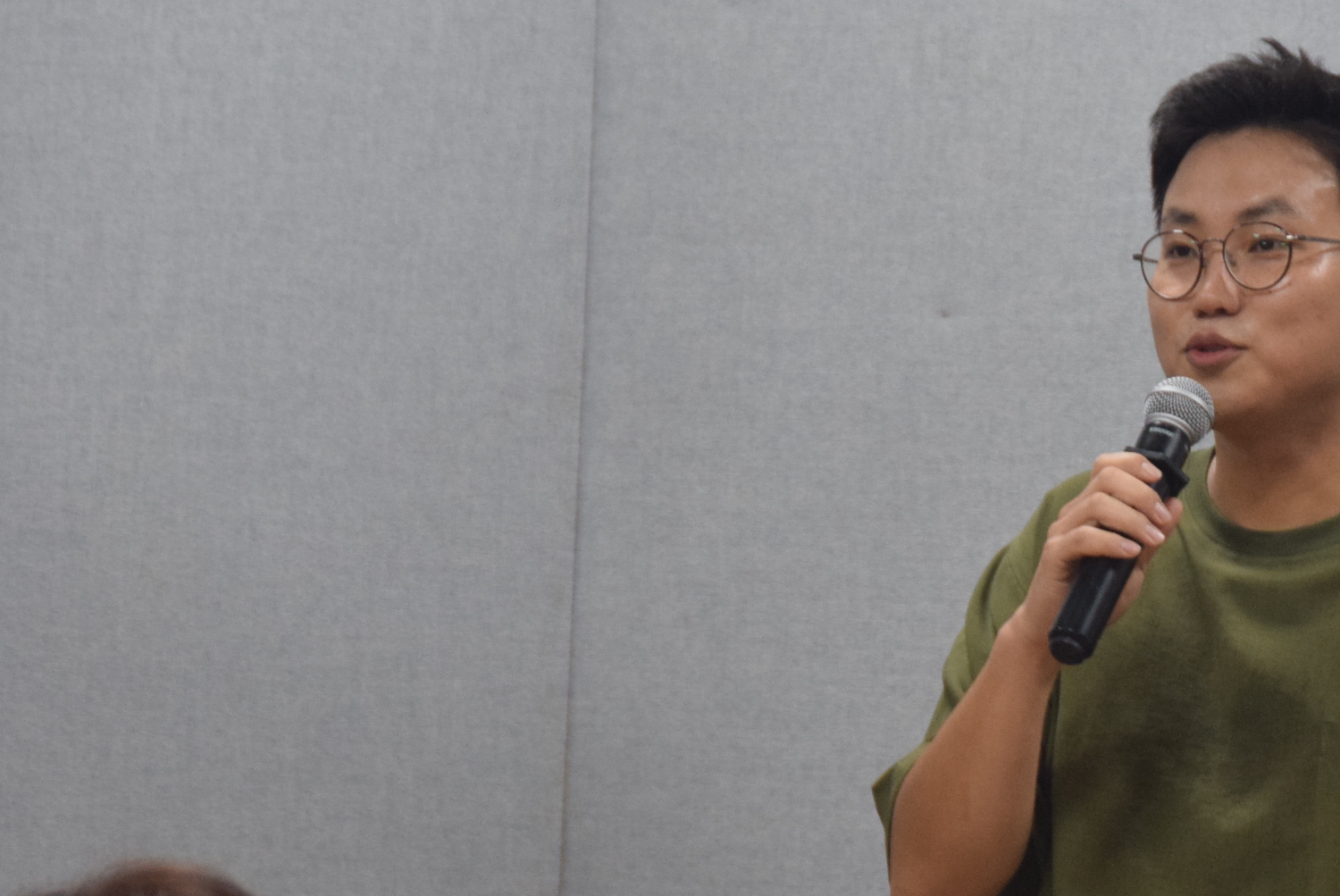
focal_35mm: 359
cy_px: 582
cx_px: 1165
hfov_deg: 5.7
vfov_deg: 3.8
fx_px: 13374
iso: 1000
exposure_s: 1/60
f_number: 5.3
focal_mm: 120
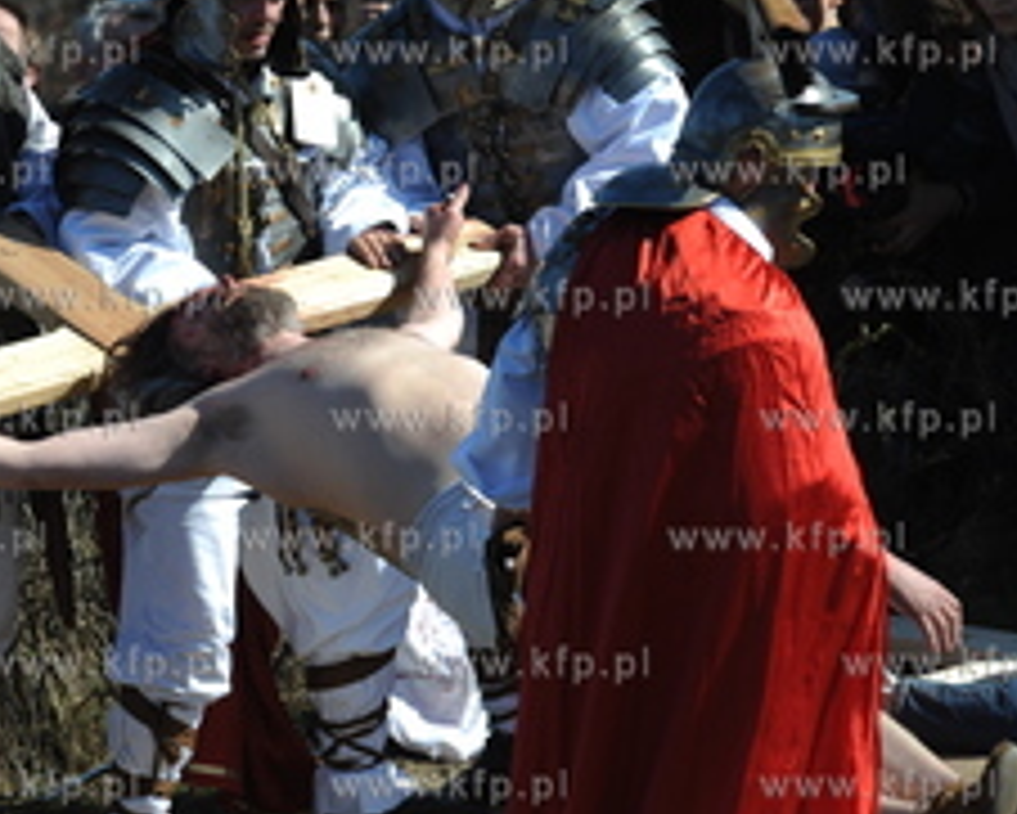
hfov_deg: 5.8
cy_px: 355
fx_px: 9997
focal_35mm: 332
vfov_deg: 4.7
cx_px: 261
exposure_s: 1/400
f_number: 6.3
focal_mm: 200
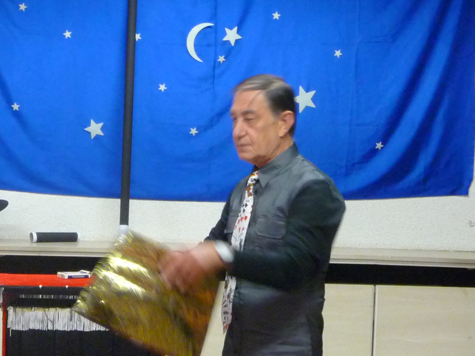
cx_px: 158
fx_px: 1372
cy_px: 198
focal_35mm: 100
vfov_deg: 14.8
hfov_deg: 19.6
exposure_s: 1/6
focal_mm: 7.6
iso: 400
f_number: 4.1
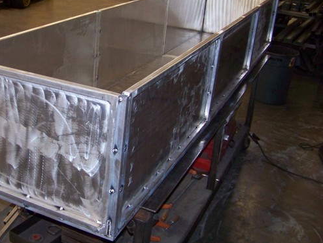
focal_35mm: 51
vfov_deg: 28.6
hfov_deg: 37.0
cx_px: 102
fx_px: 476
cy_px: 110
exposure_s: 1/30
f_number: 2.8
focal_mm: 5.85
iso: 200
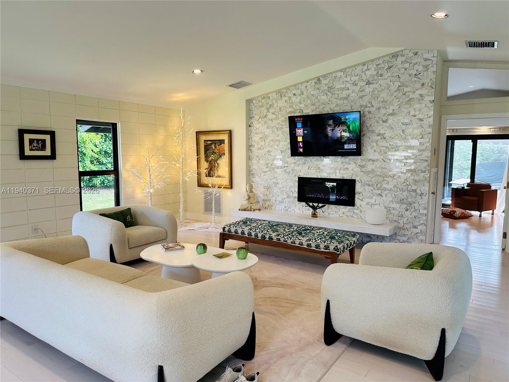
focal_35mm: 24
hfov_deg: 71.6
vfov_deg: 56.8
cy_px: 191
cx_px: 254
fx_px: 353
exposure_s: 1/120
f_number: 1.78
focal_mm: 6.86
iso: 125
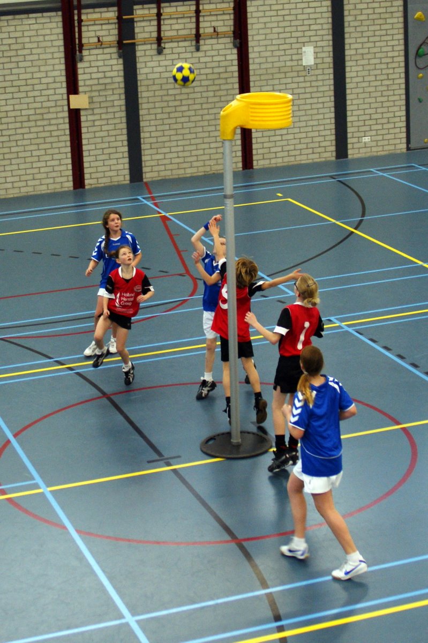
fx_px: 750
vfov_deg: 46.4
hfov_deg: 31.9
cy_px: 322
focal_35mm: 42
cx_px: 214
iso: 400
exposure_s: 1/200
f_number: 2.8
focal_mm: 28
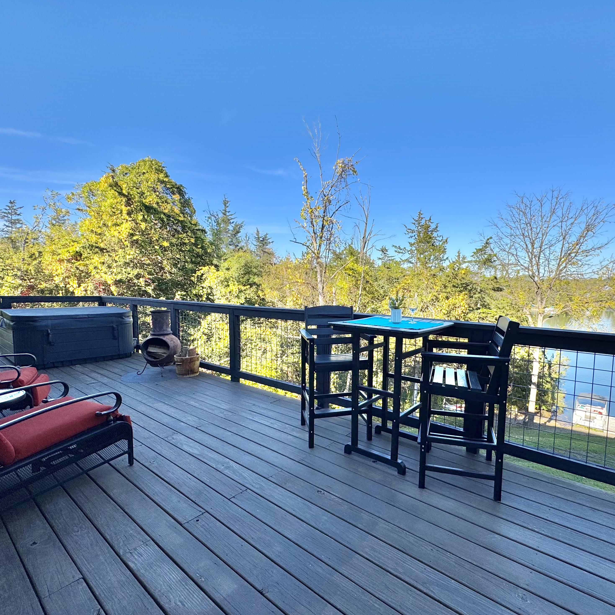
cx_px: 362
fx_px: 342
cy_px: 316
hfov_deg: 83.2
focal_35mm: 17
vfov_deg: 84.0
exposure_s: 1/879
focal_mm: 2.22
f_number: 2.2
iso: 40
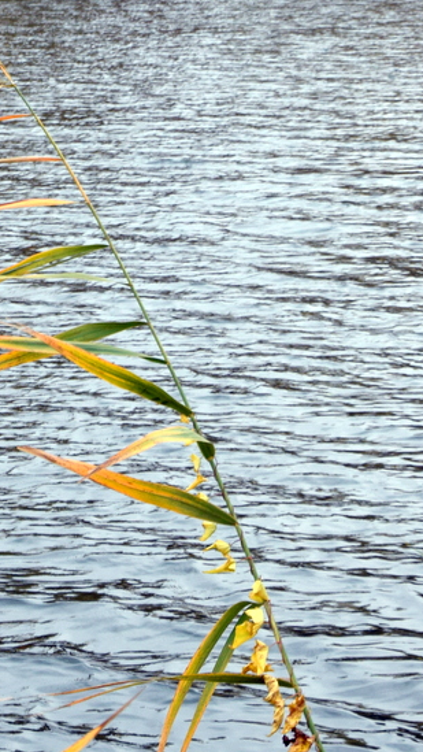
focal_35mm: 96
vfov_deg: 22.2
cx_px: 103
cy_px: 333
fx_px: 1913
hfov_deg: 12.6
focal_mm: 42
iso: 400
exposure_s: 1/200
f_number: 8
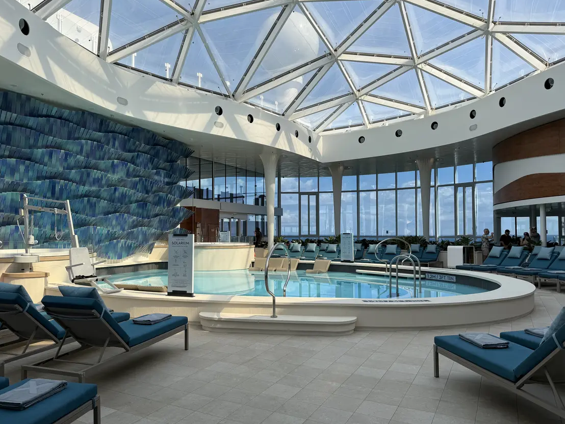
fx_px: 424
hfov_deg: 67.2
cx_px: 265
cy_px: 217
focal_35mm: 26
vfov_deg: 53.1
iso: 80
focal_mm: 6.76
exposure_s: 1/4975
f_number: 1.78
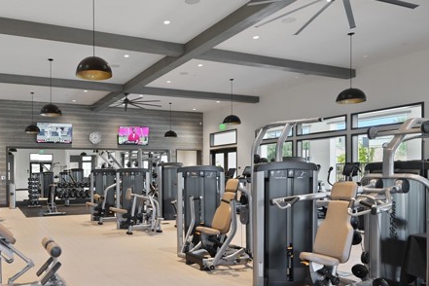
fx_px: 346
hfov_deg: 61.5
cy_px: 177
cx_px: 129
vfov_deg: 44.6
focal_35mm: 29
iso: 320
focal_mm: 20
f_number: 4
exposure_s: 1/20
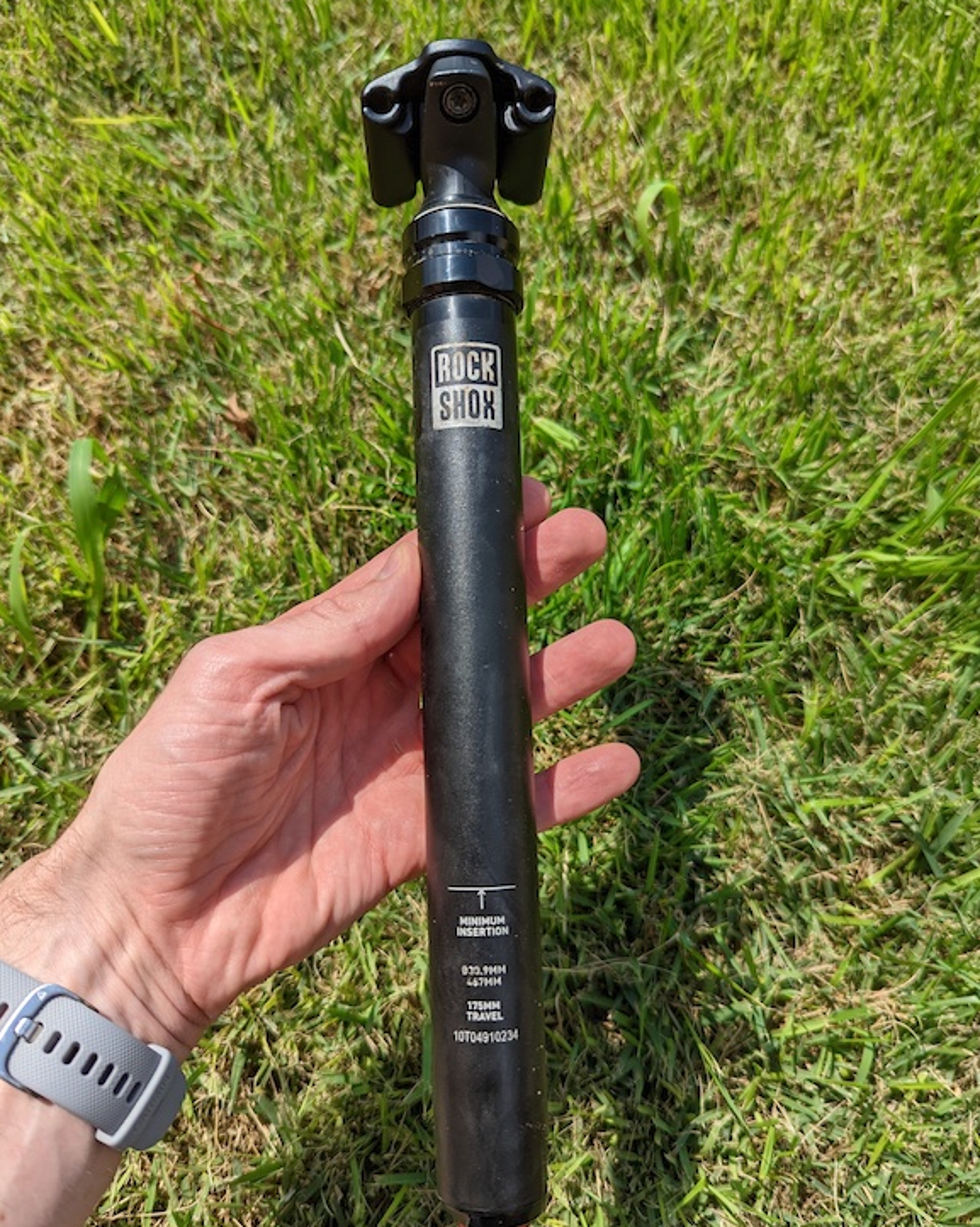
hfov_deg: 54.9
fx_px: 943
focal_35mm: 26
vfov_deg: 66.0
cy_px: 603
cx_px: 476
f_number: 1.85
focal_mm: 6.81
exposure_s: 1/2899
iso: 41
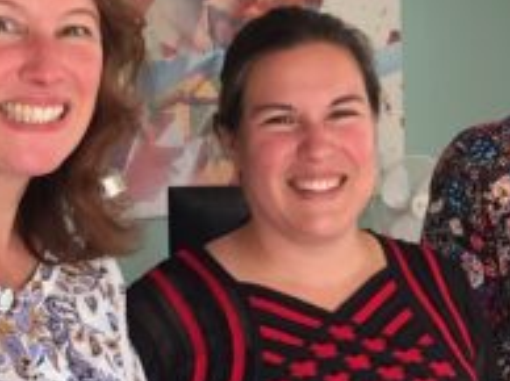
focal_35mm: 115
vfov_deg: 12.9
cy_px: 187
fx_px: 1692
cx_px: 492
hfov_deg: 16.8
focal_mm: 4.15
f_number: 2.2
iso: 32
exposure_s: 1/33
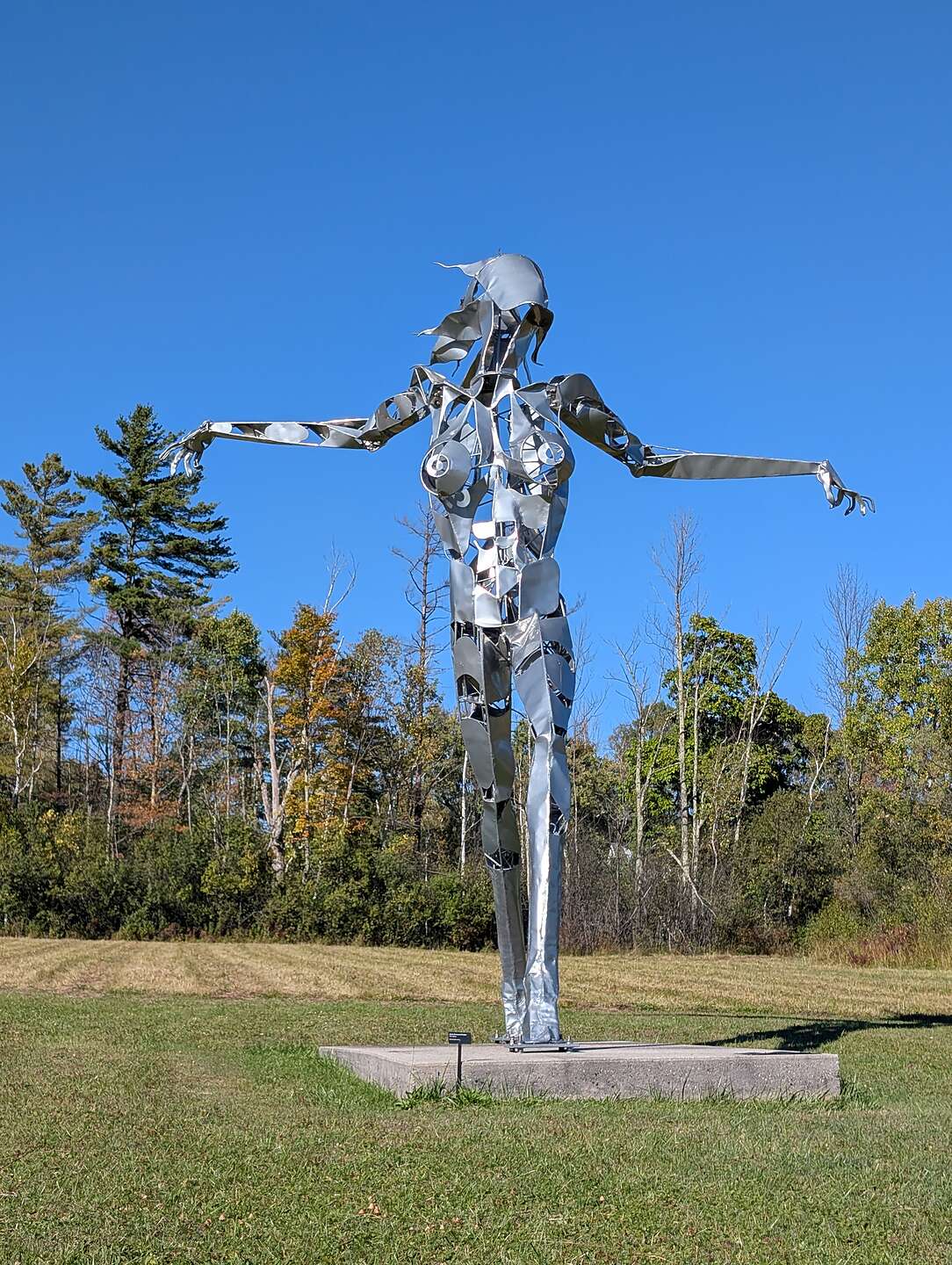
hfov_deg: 29.7
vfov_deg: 38.9
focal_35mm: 49
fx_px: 1793
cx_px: 476
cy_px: 632
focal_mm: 6.9
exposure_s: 1/1667
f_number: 1.68
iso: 21
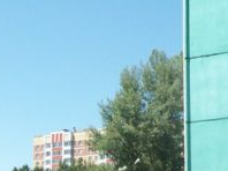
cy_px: 73
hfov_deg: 16.8
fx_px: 724
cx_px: 303
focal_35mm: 110
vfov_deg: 13.4
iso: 64
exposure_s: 1/222
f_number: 5.5
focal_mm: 5.7
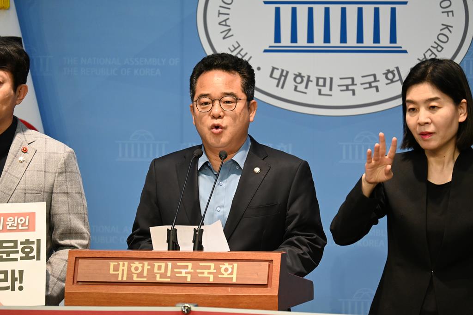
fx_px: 3646
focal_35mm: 278
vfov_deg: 5.0
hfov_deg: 7.4
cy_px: 158
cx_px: 236
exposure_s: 1/250
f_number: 5.6
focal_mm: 185
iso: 2000
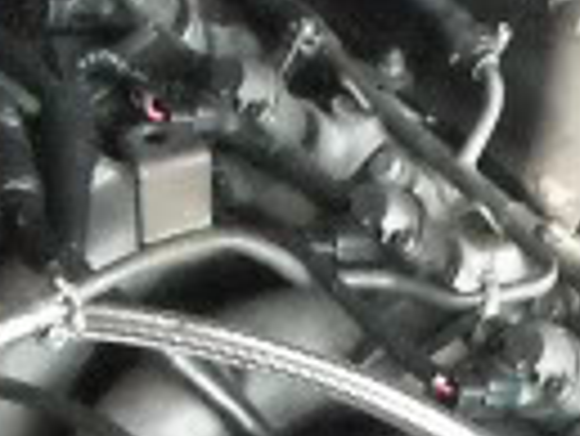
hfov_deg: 11.2
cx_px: 580
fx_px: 2918
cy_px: 697
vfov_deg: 8.3
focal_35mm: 174
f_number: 2.8
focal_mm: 5.7
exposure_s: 1/64
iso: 800
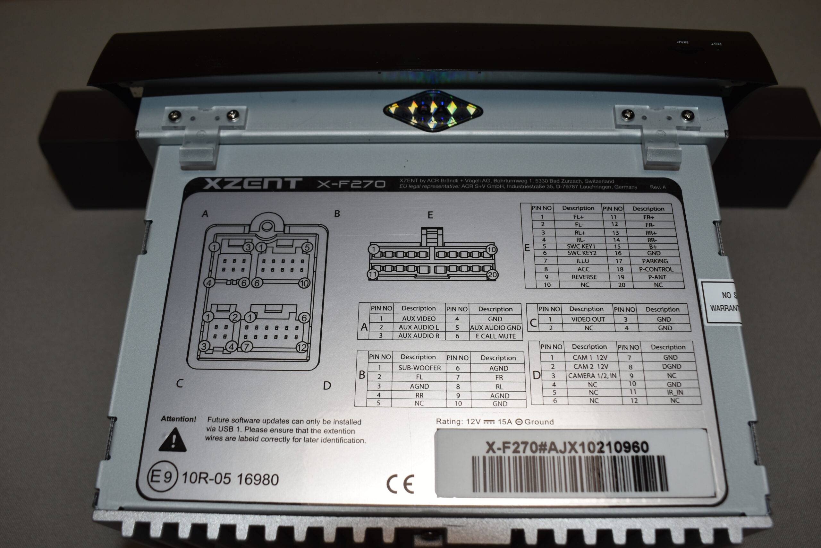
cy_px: 274
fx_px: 753
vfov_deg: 40.0
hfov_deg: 57.2
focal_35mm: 33
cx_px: 410
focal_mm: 22
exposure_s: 1/200
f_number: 7.1
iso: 100
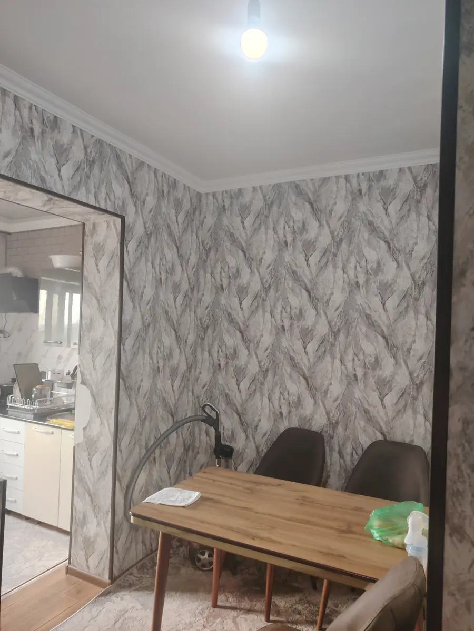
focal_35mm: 24
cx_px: 237
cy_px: 316
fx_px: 438
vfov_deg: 71.6
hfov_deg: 56.8
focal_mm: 5.25
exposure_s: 1/40
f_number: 1.75
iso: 338
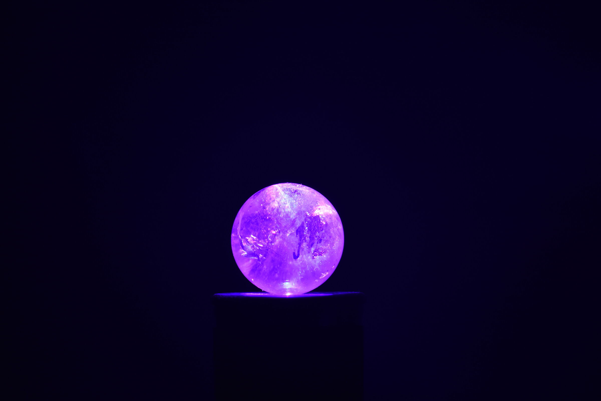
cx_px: 300
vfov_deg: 6.3
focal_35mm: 218
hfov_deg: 9.5
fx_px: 3631
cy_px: 200
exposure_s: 1/125
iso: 160
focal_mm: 145
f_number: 4.8
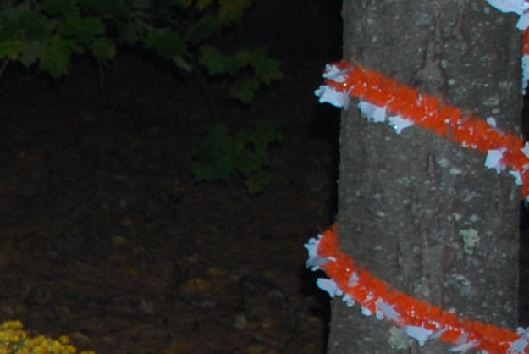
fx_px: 2736
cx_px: -772
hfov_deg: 9.7
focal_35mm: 186
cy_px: 572
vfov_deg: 7.2
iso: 250
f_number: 3.8
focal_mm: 20
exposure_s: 1/60
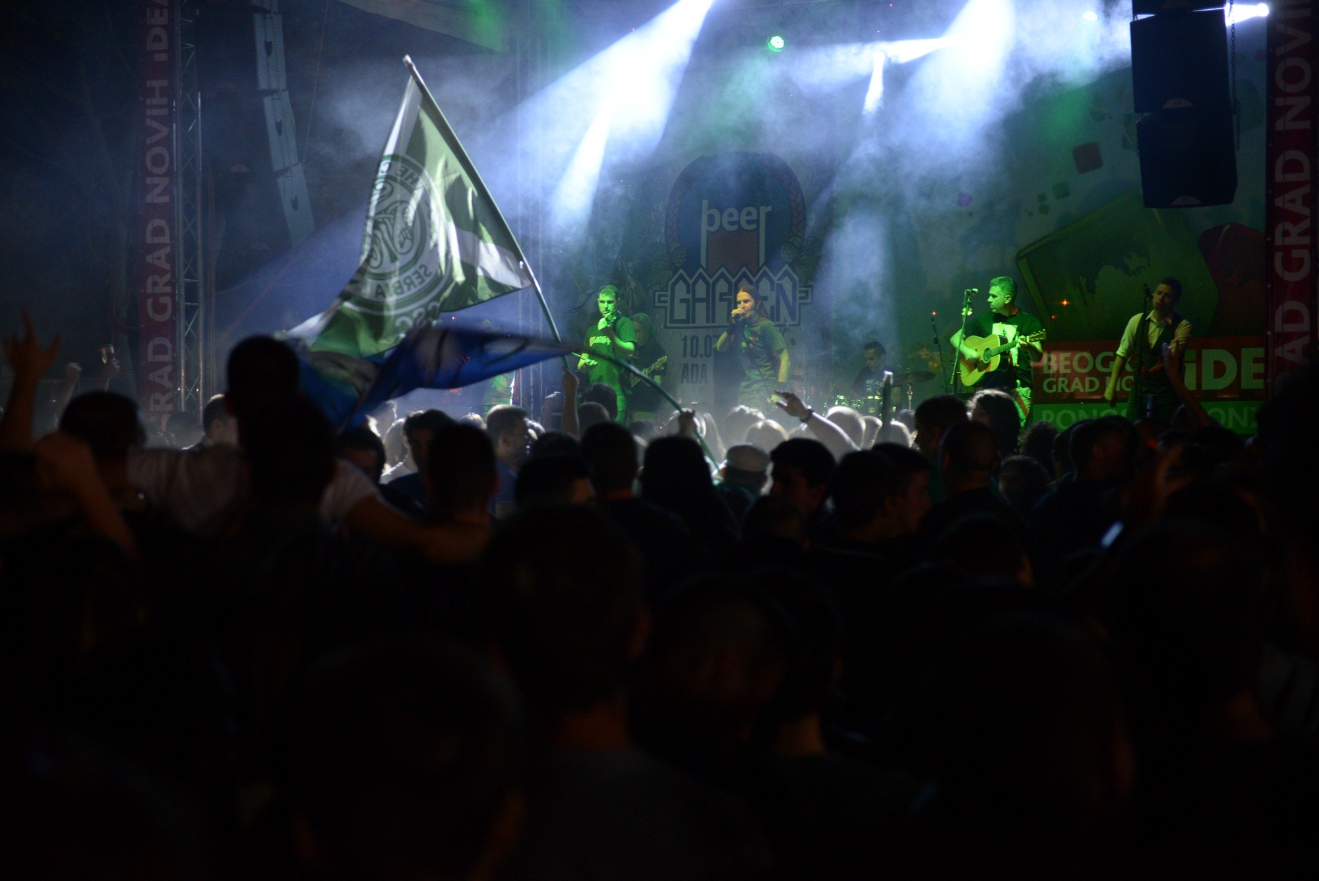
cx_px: 660
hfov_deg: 33.4
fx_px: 2199
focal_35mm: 60
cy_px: 440
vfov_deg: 22.6
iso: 2000
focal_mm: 60
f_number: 3.2
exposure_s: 1/60
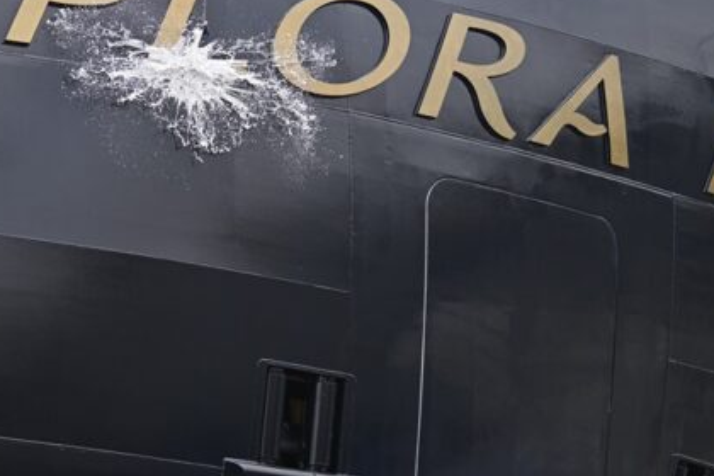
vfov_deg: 10.7
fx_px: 2538
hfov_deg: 16.0
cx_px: 221
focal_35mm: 128
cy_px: 42
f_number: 2.8
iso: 640
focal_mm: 70
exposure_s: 1/1600
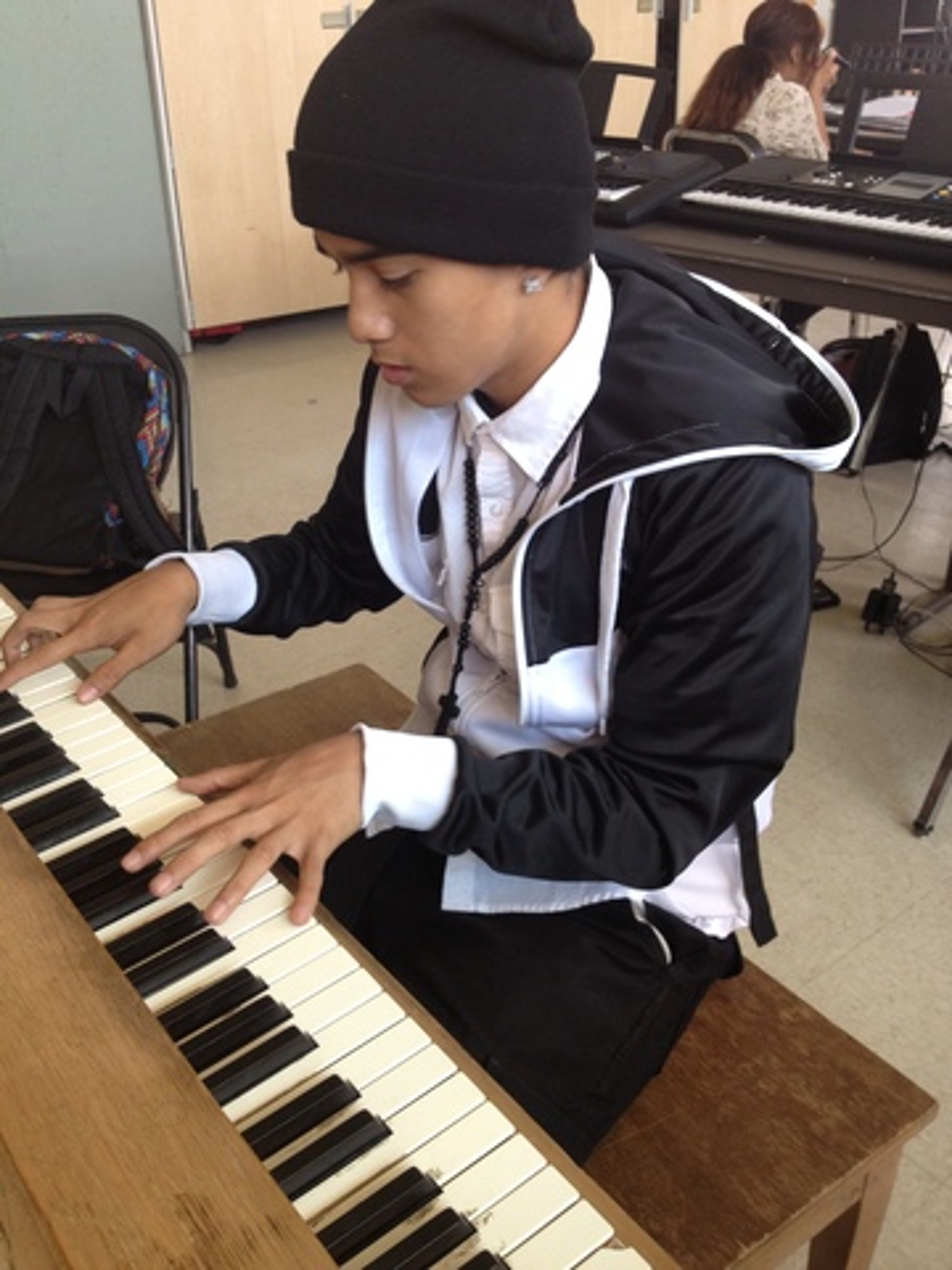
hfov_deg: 40.7
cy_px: 635
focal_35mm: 35
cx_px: 476
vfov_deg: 52.6
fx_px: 1283
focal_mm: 4.28
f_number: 2.4
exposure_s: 1/20
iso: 64
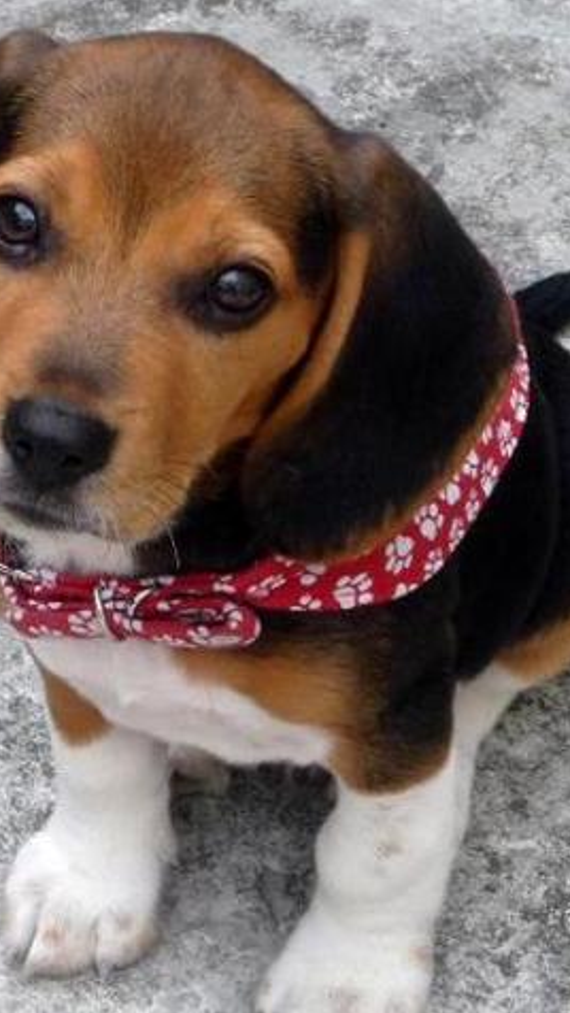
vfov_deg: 10.5
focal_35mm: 205
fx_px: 5504
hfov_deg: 5.9
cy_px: 504
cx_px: 238
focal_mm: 17.5
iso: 100
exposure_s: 1/100
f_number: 5.7
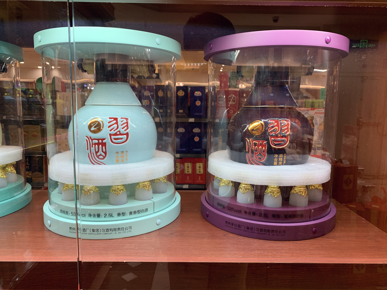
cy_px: 145
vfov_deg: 53.1
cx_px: 194
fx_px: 291
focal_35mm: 26
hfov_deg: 67.3
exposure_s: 1/100
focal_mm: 4.25
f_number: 1.8
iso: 100
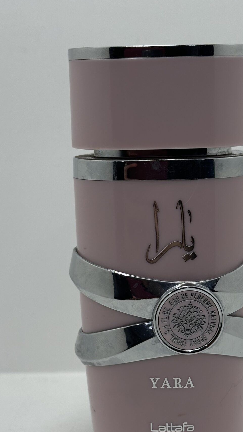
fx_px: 894
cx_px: 158
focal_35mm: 78
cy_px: 259
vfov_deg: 27.1
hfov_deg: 15.5
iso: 64
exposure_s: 1/464
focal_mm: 6.86
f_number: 1.78
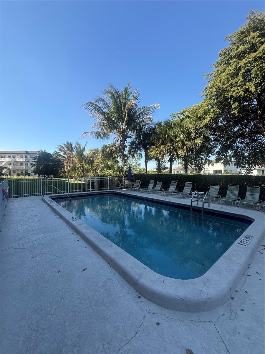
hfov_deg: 85.7
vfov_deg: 102.1
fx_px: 143
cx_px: 132
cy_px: 177
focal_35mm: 14
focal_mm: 2.22
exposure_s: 1/664
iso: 50
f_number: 2.2
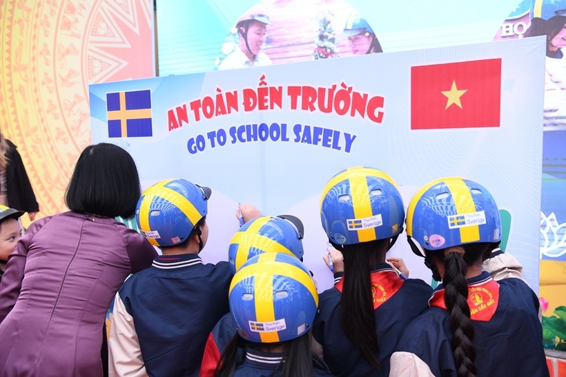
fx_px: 535
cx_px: 283
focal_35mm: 34
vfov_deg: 38.9
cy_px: 188
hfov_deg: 55.8
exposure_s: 1/125
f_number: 4.5
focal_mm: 34
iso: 320
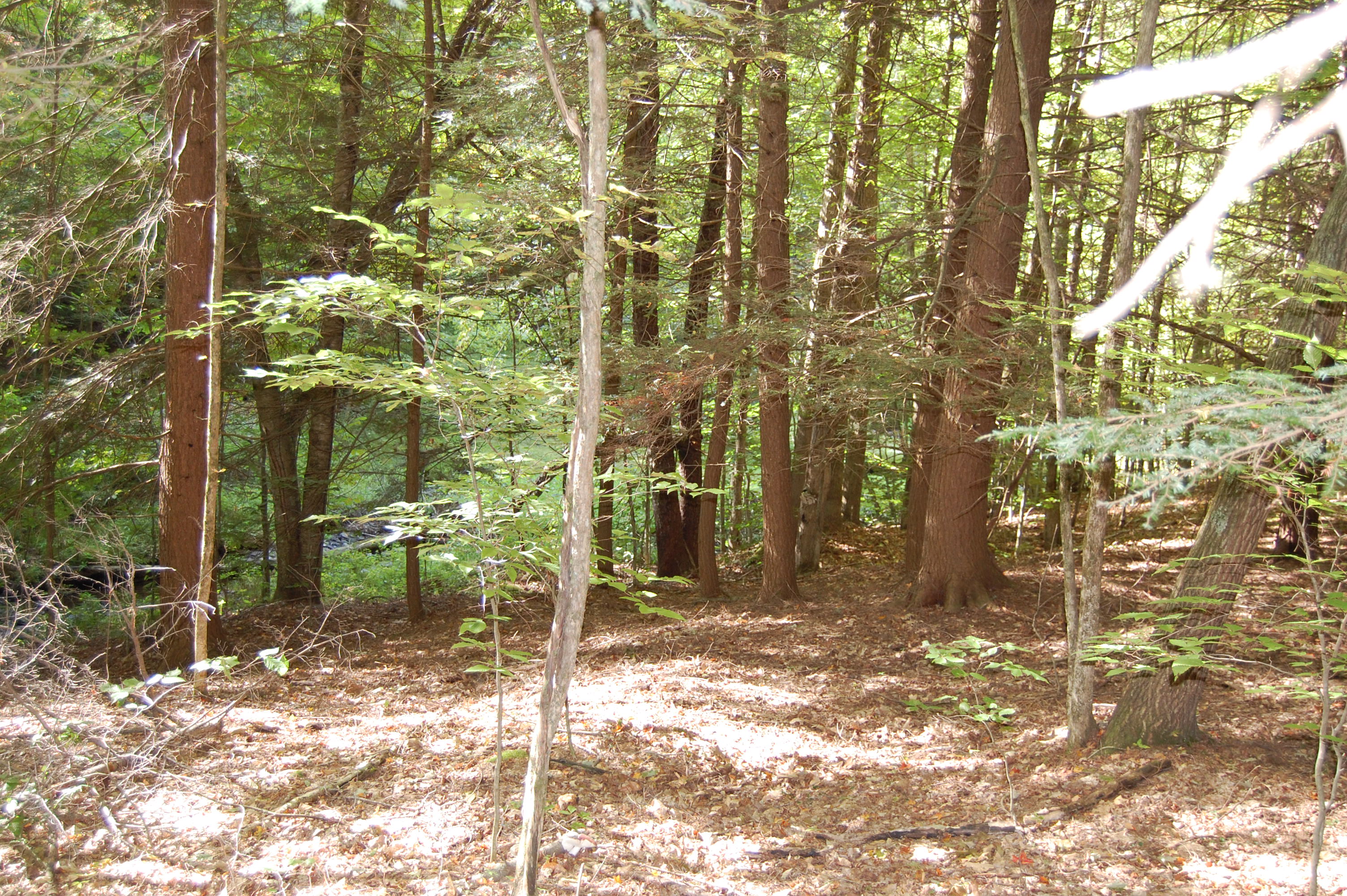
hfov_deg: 49.6
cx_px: 674
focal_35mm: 39
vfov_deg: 34.1
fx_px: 1458
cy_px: 448
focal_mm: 26
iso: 500
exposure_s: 1/60
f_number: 4
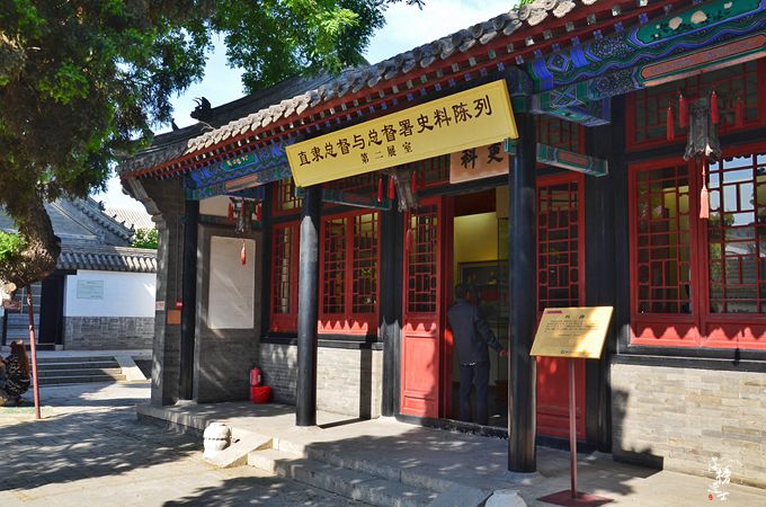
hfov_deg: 57.3
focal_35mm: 33
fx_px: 701
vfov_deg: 39.8
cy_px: 254
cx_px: 383
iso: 200
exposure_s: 1/60
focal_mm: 22
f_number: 10
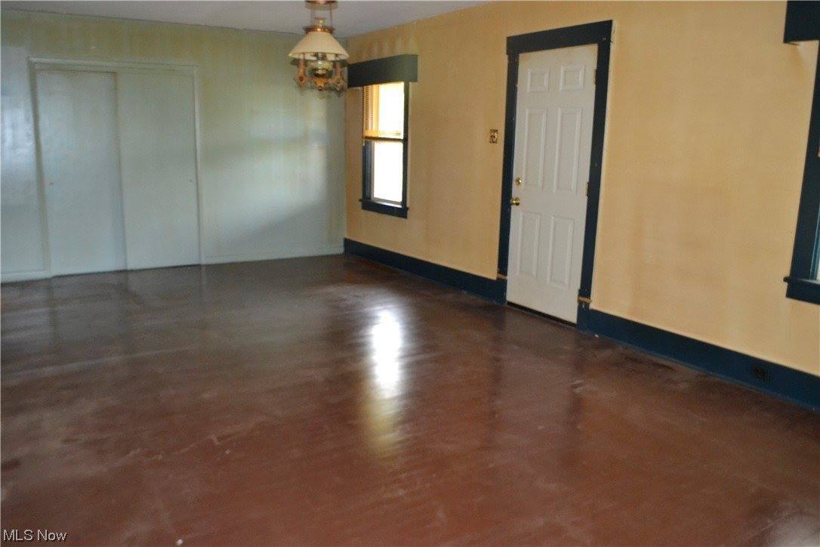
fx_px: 615
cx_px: 410
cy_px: 274
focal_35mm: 27
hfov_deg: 67.4
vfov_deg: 47.9
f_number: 3.5
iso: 2500
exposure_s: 1/60
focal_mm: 18
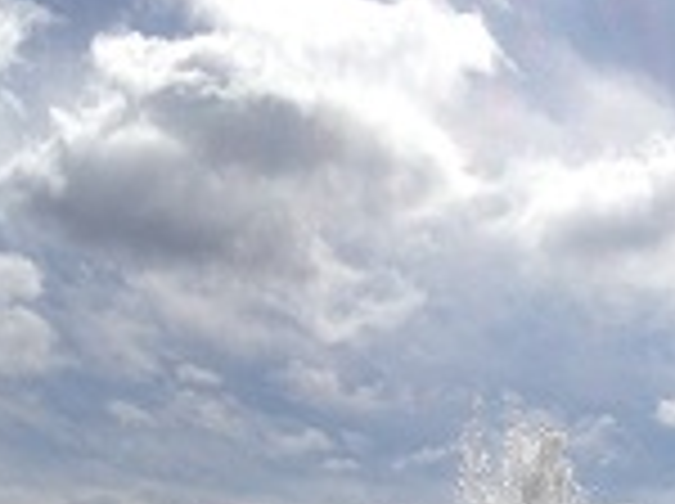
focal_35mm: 107
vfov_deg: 13.0
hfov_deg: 18.3
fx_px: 2083
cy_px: 774
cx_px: 459
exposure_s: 1/6944
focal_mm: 4.28
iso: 64
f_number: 2.4
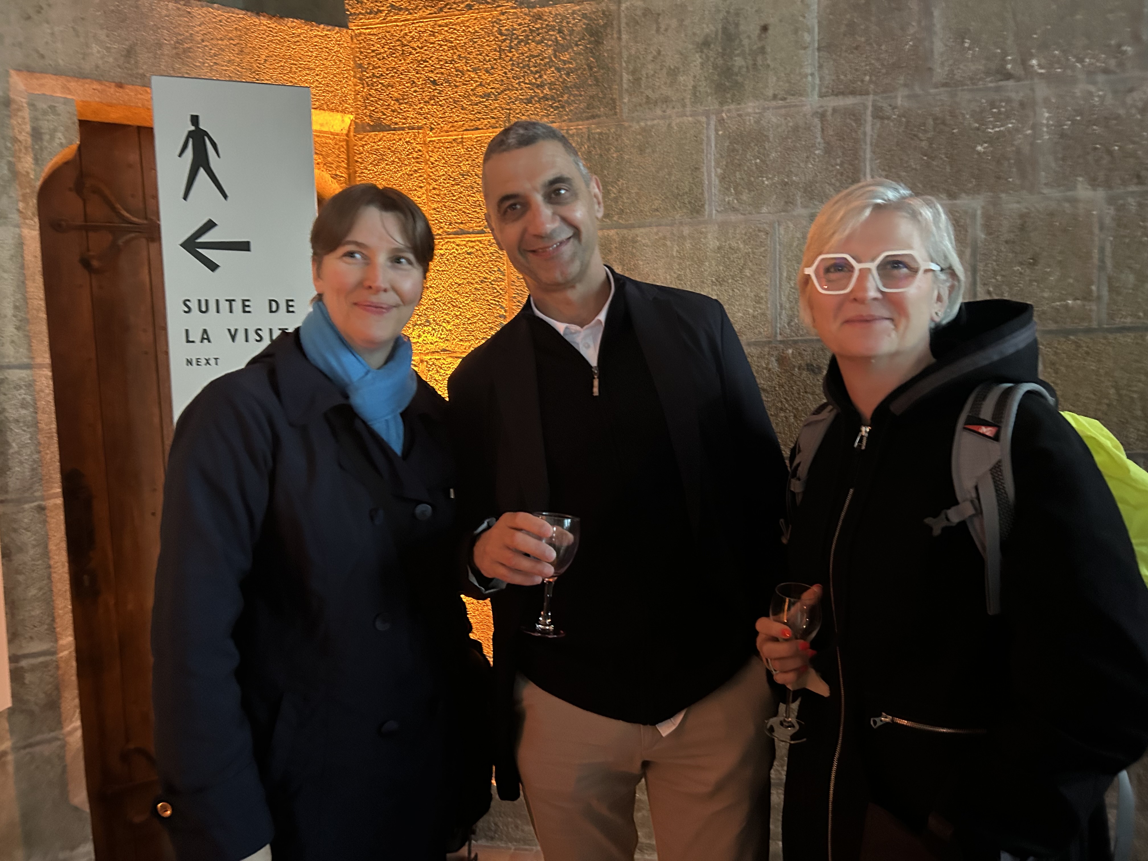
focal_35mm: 26
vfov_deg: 53.1
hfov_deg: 67.3
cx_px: 574
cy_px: 430
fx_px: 862
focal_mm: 5.7
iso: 800
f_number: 1.5
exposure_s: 1/25
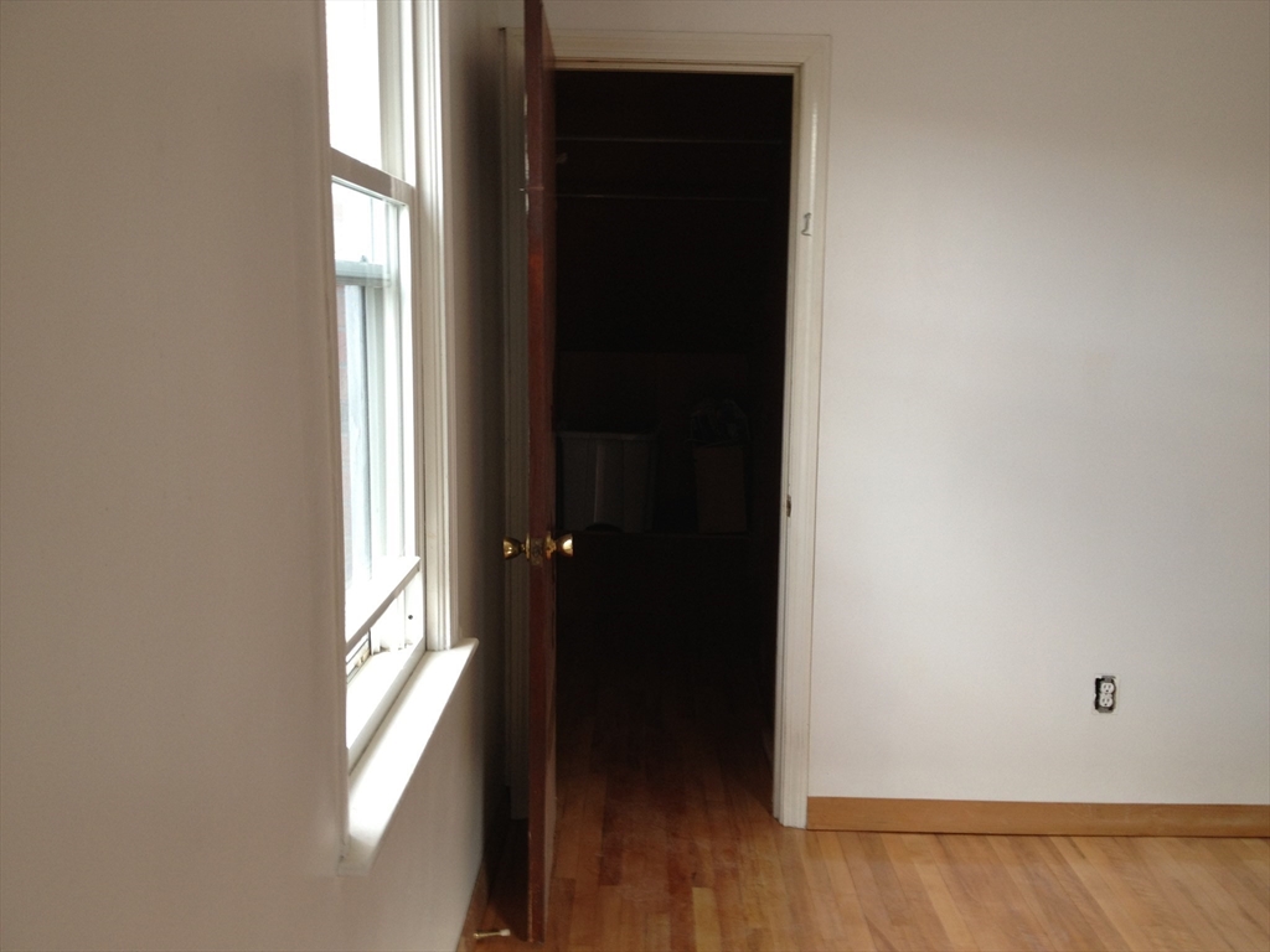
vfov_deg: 40.7
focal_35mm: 35
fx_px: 1284
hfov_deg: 52.6
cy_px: 476
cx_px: 635
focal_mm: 4.28
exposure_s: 1/24
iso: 50
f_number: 2.4
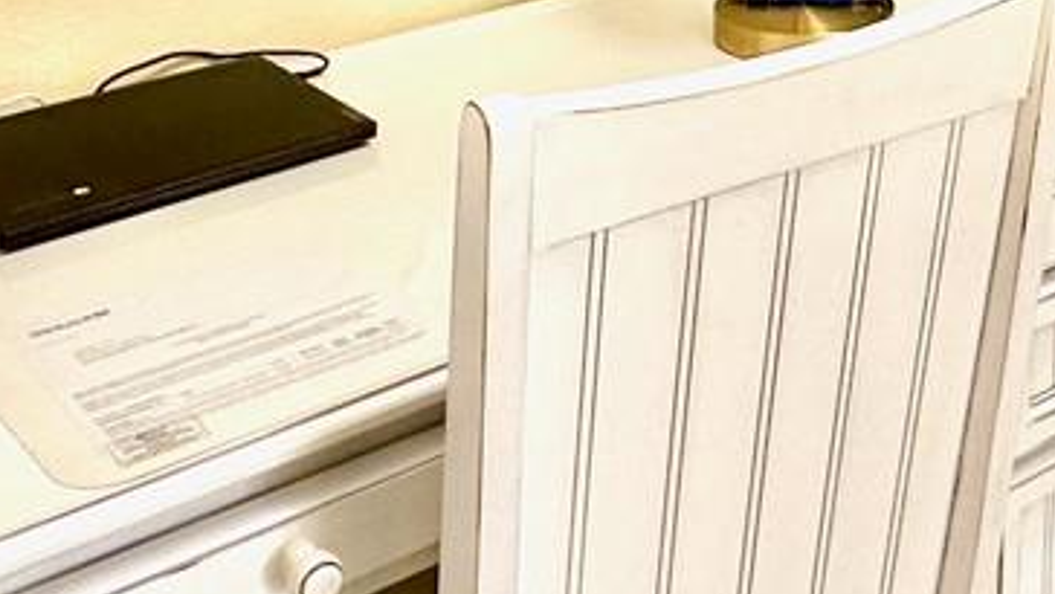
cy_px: -125
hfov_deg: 30.6
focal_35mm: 67
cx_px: 852
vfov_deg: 17.2
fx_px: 1875
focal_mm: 2.22
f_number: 2.2
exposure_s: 1/120
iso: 160
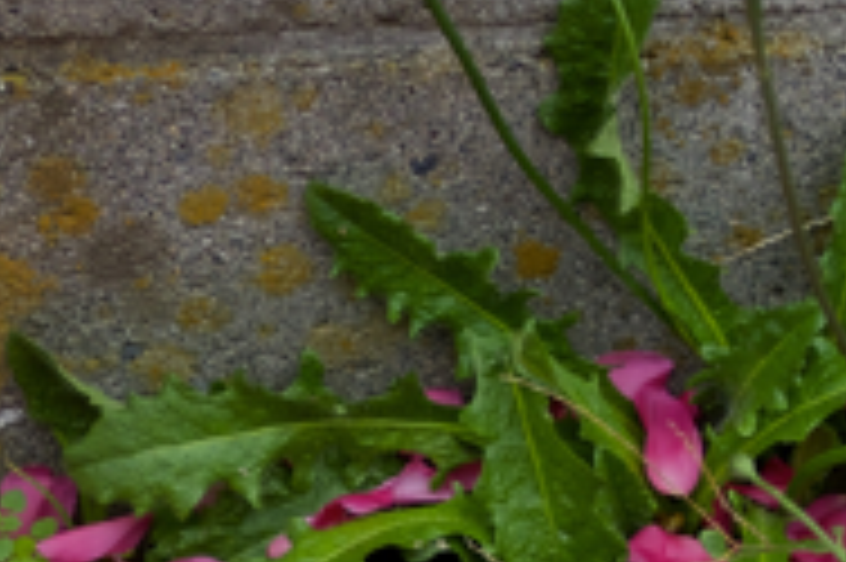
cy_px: 602
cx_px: 0
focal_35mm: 191
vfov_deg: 7.1
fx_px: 4484
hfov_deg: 10.7
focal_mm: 35
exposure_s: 1/100
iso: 100
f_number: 4
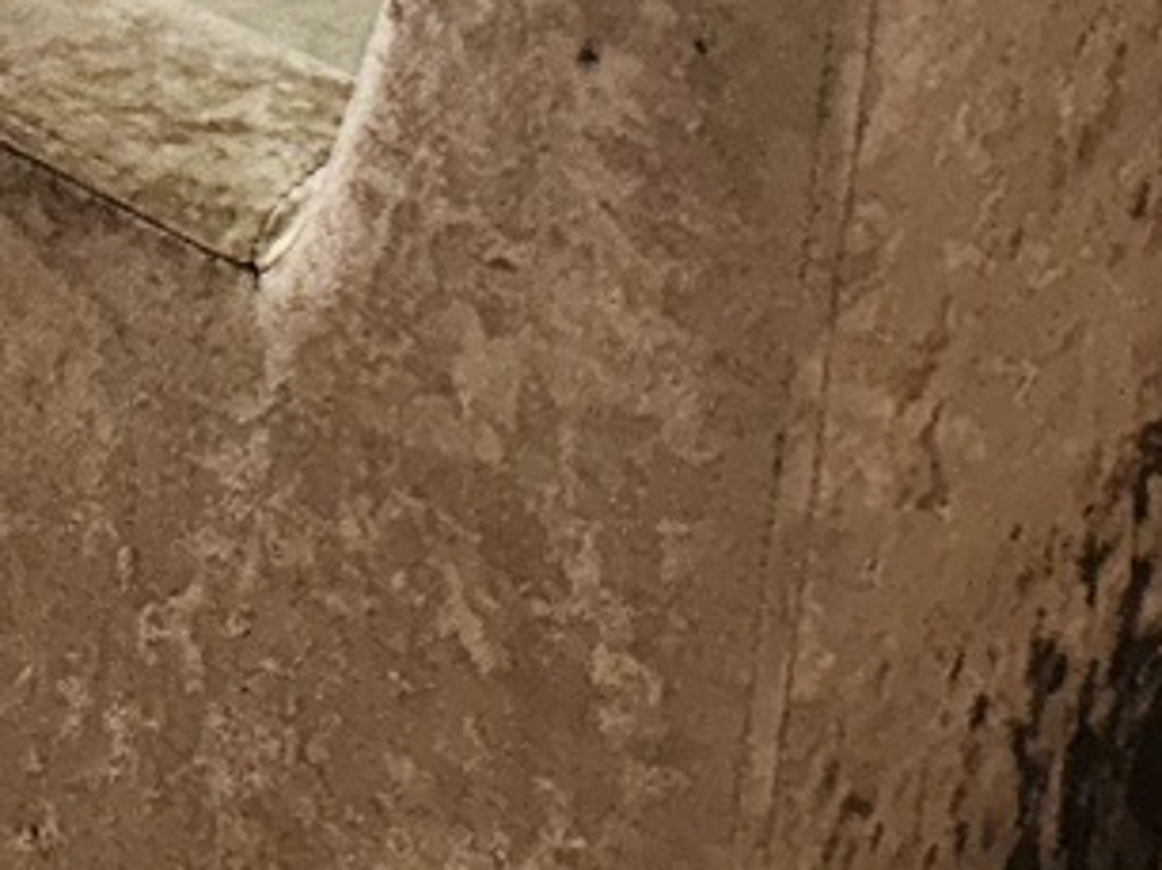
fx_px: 5266
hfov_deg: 10.9
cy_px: -1455
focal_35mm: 157
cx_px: -1527
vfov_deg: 8.4
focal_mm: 6.86
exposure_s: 1/100
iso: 64
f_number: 1.78
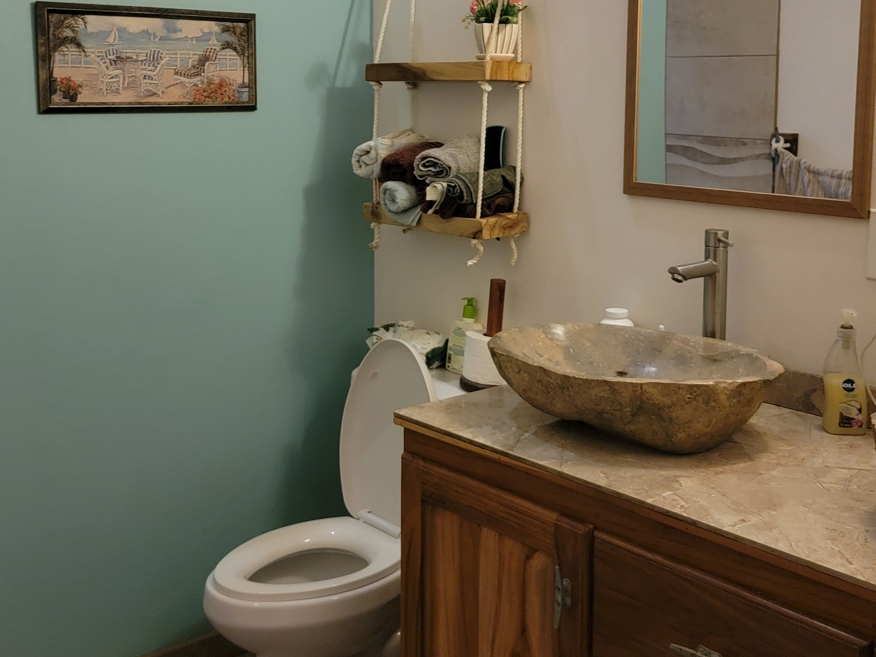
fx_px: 1088
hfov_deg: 43.9
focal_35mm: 43
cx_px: 431
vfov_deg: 33.1
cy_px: 190
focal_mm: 6.7
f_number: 1.8
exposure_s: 1/40
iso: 500
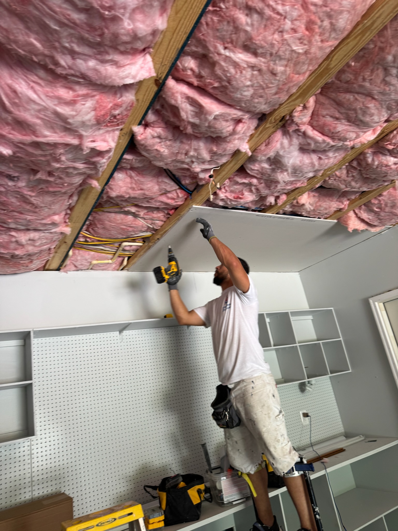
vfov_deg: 71.6
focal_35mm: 24
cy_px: 266
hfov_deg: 56.8
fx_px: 368
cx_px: 199
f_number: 1.78
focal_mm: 6.76
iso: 125
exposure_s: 1/60
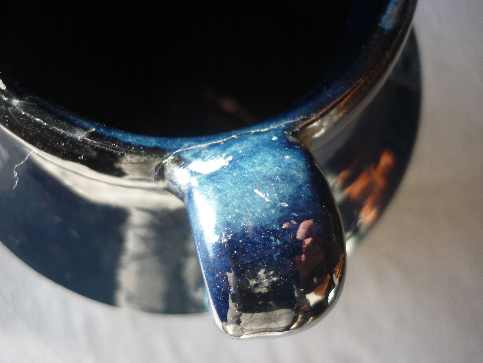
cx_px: 242
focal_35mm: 33
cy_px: 182
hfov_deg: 55.4
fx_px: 460
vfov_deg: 42.9
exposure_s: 1/60
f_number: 2.8
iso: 80
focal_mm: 5.5
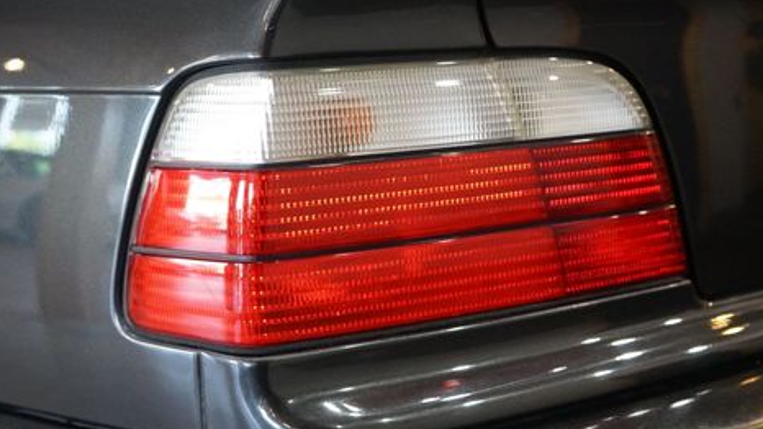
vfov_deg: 20.4
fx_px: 1194
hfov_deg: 35.4
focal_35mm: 59
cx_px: 398
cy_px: 180
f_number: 4.5
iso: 10000
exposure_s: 1/160
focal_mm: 41
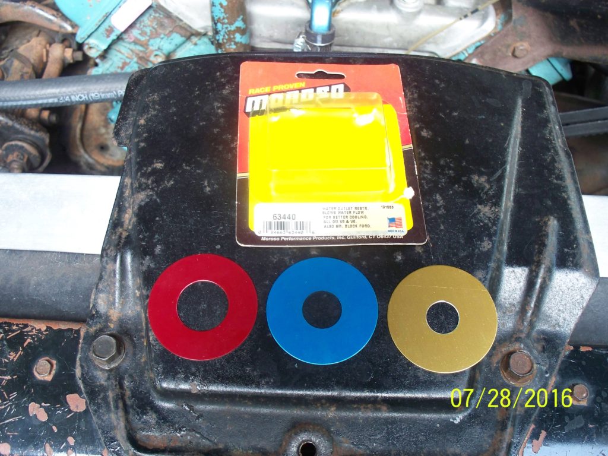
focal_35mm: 36
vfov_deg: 39.7
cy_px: 228
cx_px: 304
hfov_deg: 51.4
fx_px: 632
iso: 200
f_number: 2.8
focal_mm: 7.54
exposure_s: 1/60
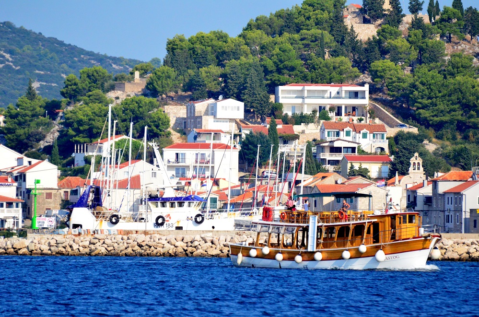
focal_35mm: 450
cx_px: 240
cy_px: 158
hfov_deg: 4.6
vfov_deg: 3.0
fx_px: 5973
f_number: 5.6
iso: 2500
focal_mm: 300
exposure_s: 1/8000
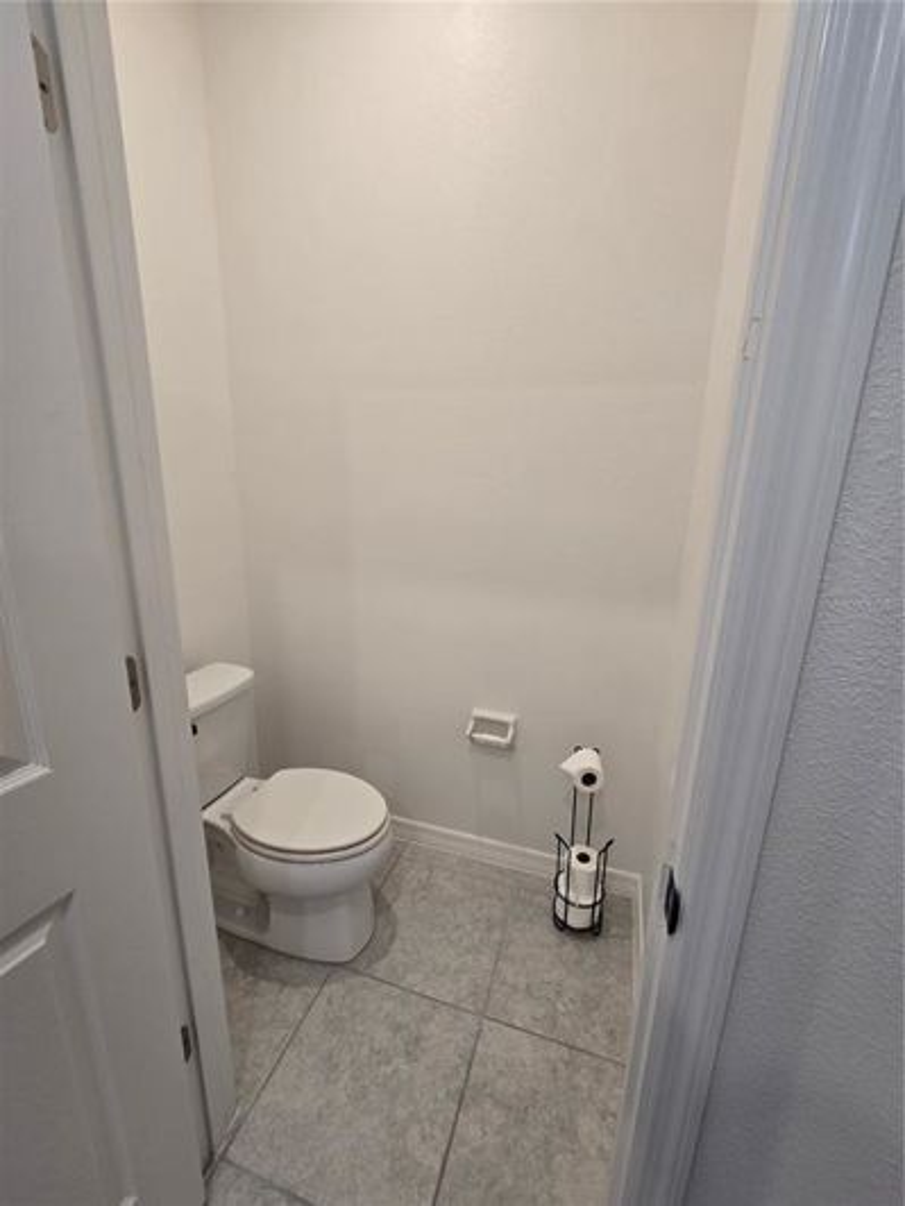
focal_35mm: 13
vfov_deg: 106.2
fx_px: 453
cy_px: 603
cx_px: 452
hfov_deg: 89.9
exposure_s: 1/60
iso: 64
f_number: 2.2
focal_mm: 2.2
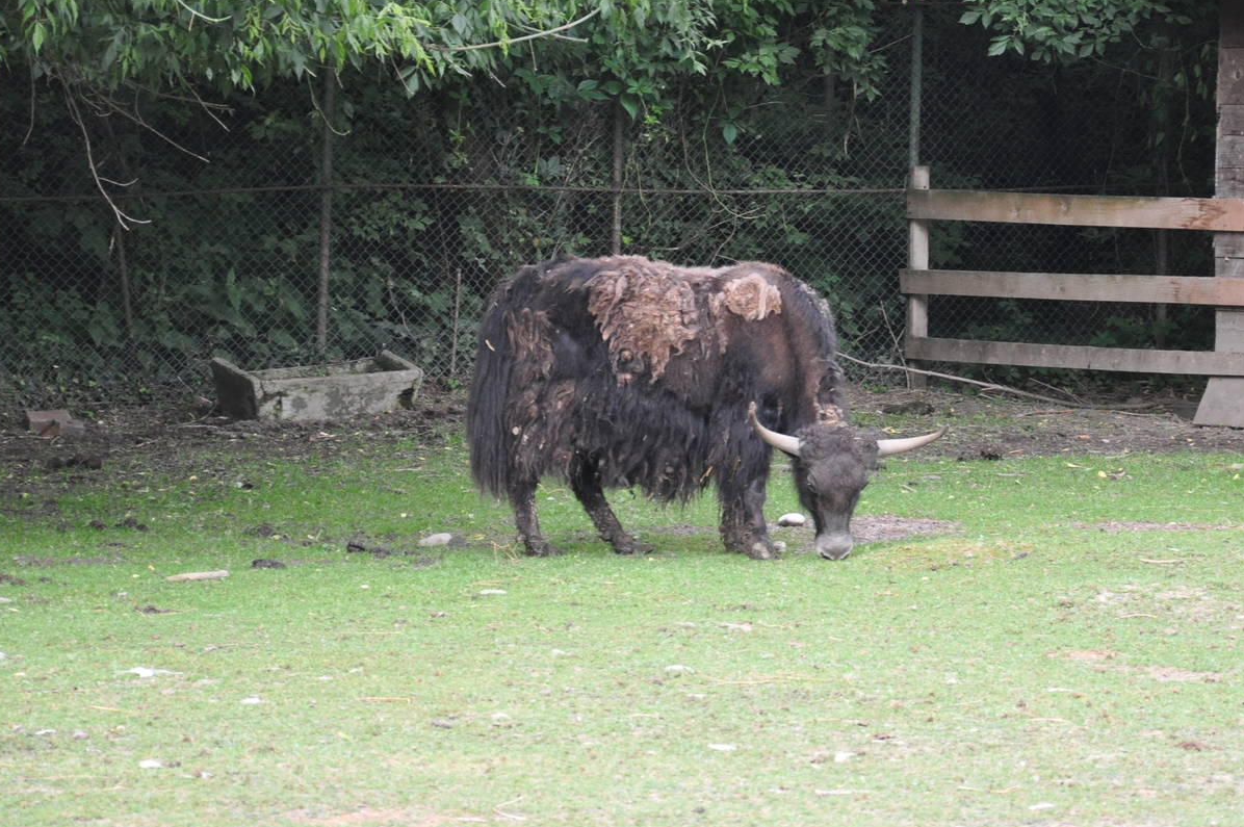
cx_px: 724
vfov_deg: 6.5
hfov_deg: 9.8
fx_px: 7273
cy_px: 314
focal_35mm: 211
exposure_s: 1/80
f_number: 5.6
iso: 800
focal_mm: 105
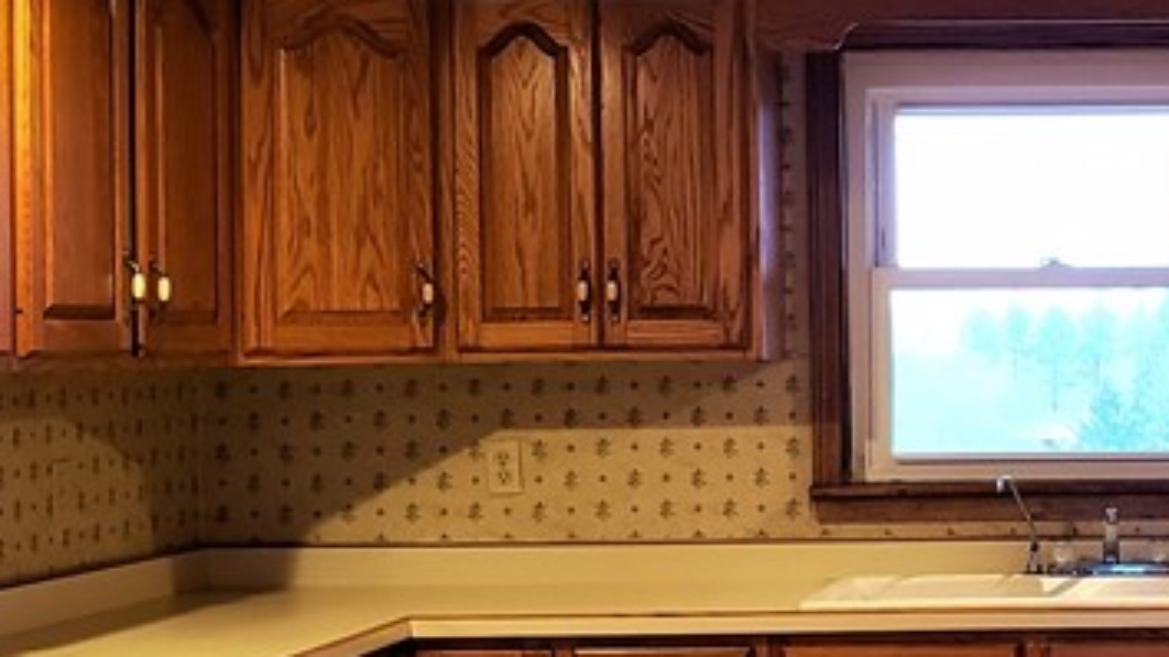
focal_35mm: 82
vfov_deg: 14.7
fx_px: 2541
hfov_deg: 24.5
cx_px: 1219
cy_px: 353
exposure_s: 1/17
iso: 250
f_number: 2.4
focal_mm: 4.3
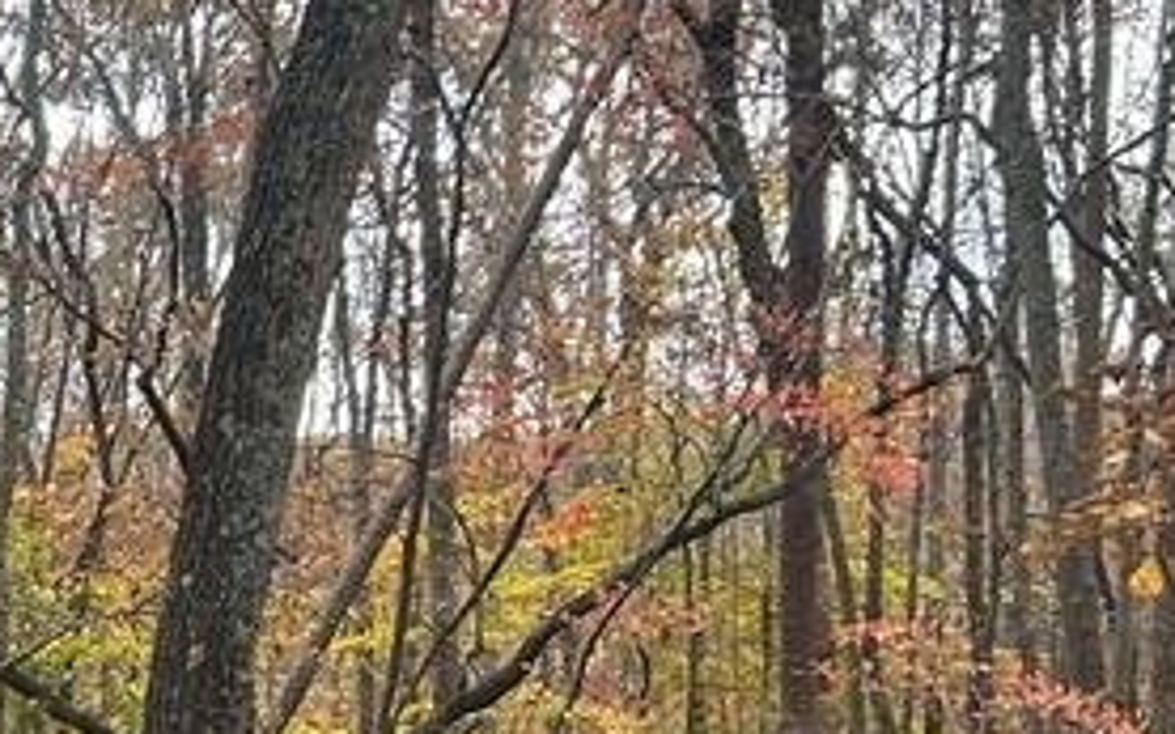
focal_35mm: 102
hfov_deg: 18.8
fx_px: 3266
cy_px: 976
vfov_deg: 12.4
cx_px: -399
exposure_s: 1/439
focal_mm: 5.7
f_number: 1.5
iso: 50
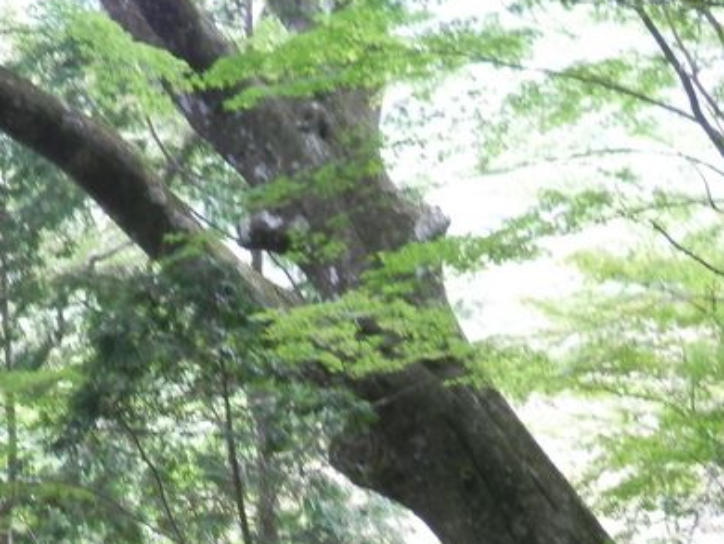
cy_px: 503
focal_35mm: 82
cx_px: 236
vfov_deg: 17.7
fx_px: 1716
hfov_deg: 23.7
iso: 200
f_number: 3.7
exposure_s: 1/15
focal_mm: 7.3
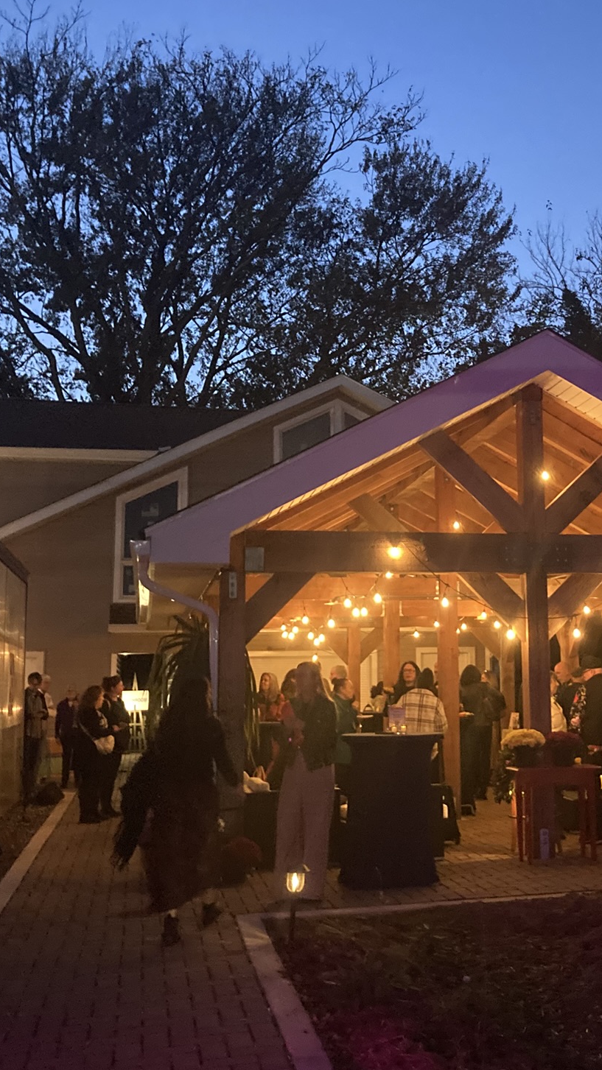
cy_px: 526
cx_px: 491
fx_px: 1221
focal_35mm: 43
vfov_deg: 47.4
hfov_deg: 27.1
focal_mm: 3.99
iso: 640
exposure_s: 1/20
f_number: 1.8
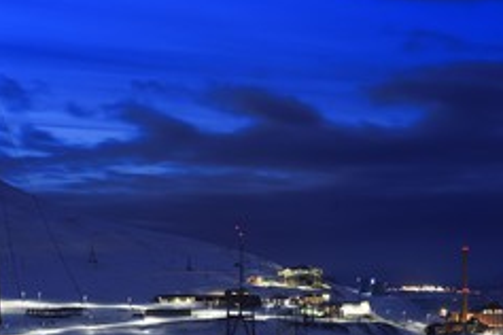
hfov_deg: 26.0
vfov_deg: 17.3
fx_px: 1090
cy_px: 288
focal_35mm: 78
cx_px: 238
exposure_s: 8
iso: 200
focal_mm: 44
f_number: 7.1
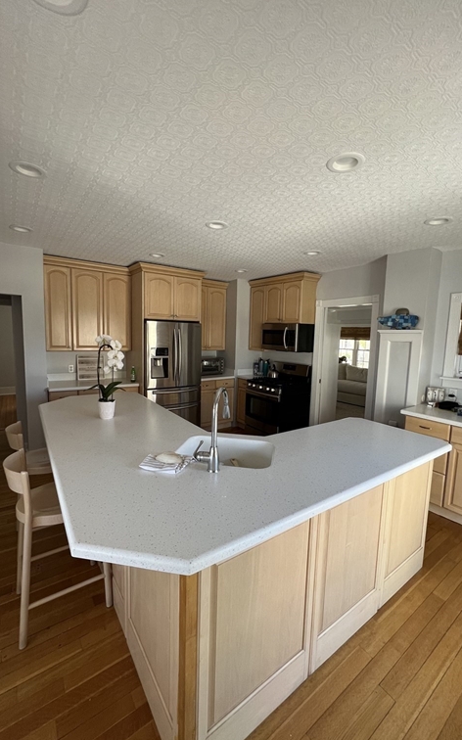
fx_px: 282
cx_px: 232
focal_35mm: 14
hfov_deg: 78.6
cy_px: 368
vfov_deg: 105.3
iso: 125
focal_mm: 1.57
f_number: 1.8
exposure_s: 1/99
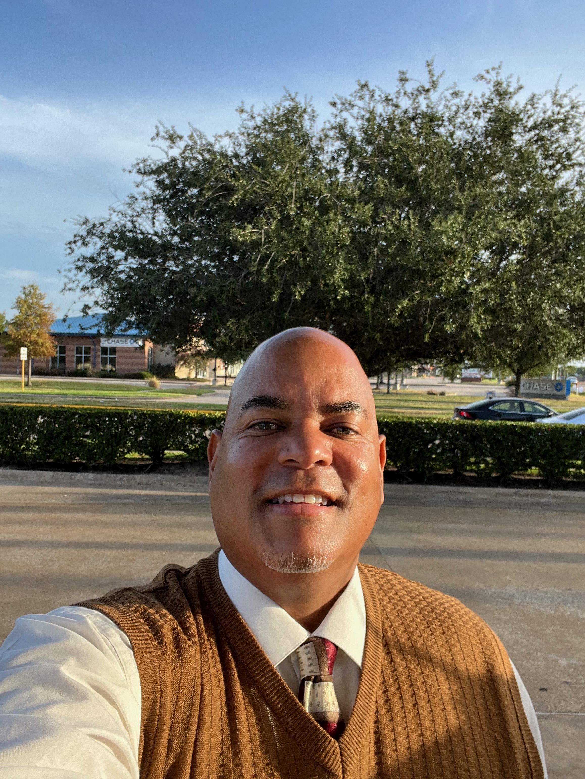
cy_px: 390
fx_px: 676
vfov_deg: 60.0
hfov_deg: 46.8
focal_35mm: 30
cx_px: 292
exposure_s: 1/177
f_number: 2.2
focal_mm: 2.71
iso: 25
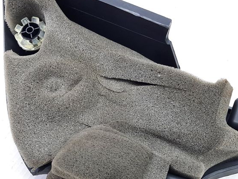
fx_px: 371
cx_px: 110
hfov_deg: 35.5
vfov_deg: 27.0
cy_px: 98
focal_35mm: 54
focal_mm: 4.6
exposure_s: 1/50
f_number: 2
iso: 160
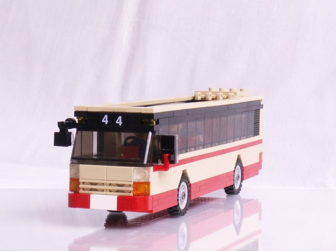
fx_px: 757
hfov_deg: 25.0
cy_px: 126
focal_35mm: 78
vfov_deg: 18.9
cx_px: 168
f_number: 8
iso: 50
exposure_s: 1/2.5
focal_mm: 13
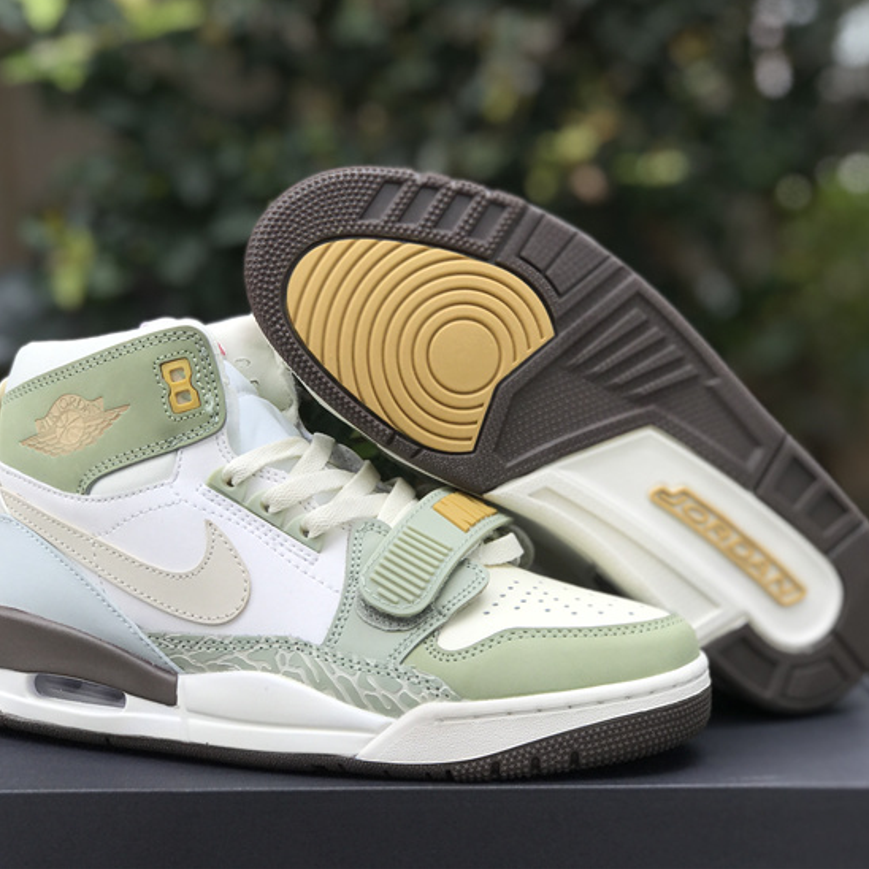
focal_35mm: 68
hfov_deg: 25.4
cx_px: 422
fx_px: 1931
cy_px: 431
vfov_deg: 25.4
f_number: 2.8
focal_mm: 6.6
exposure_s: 1/332
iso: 20
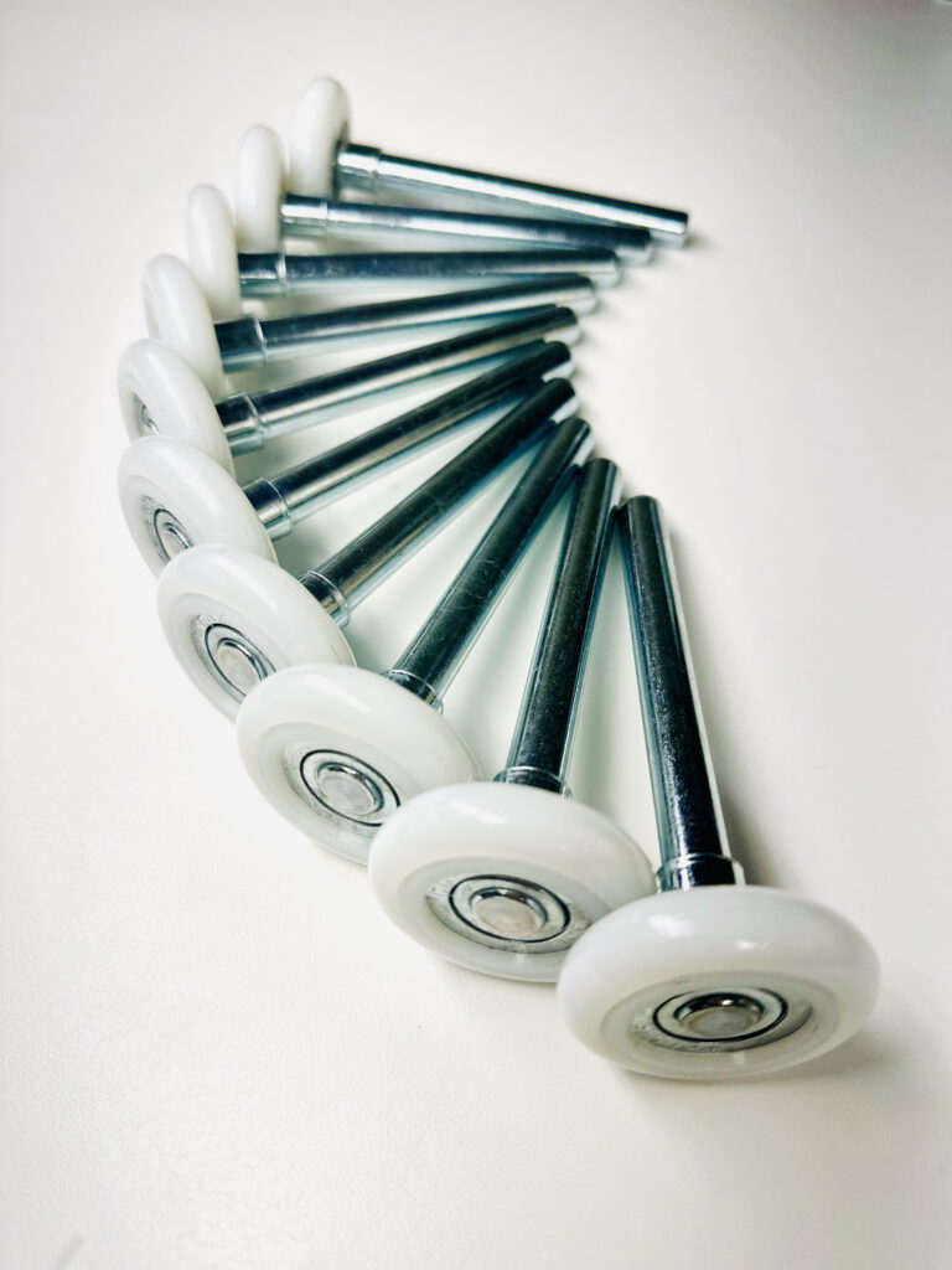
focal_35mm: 24
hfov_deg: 56.8
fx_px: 880
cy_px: 635
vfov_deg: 71.6
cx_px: 476
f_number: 1.78
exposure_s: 1/552
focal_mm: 6.86
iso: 80
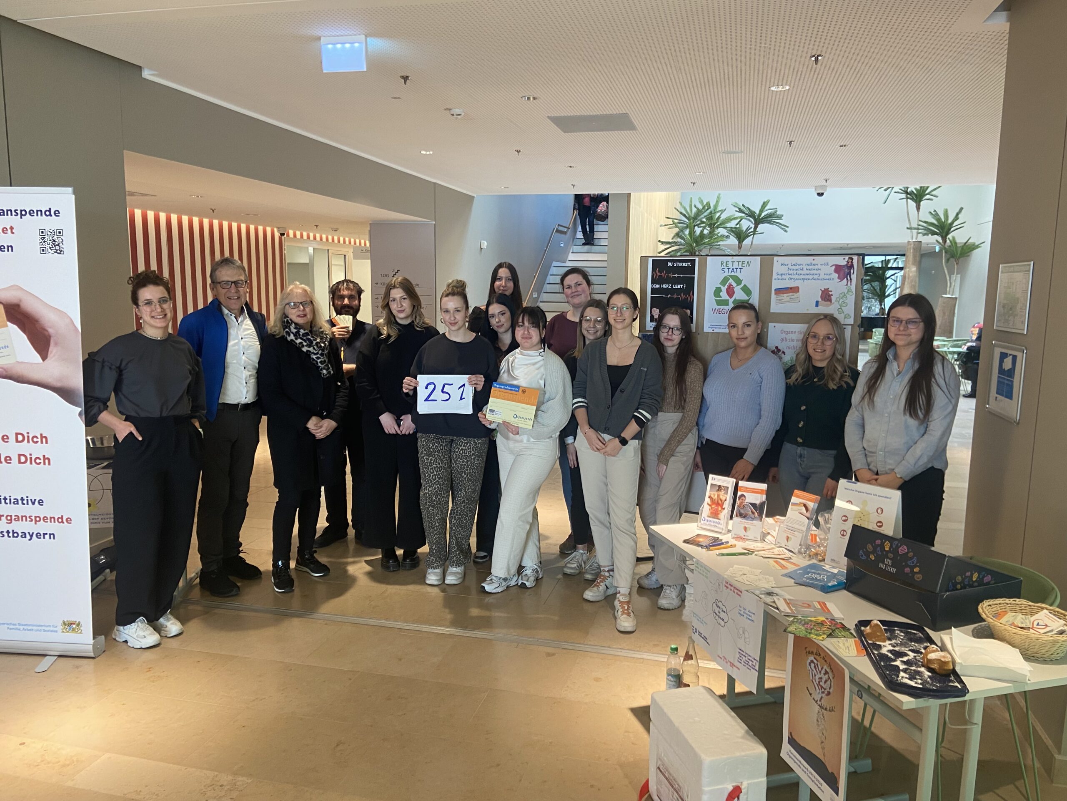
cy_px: 400
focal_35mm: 26
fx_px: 801
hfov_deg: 67.3
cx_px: 534
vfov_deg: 53.1
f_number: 1.8
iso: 125
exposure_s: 1/56
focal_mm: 4.25
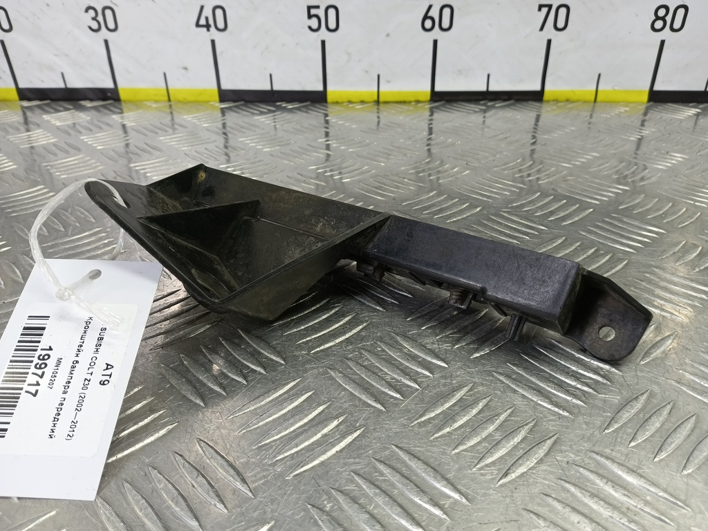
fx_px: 470
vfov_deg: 58.9
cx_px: 354
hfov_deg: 73.9
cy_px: 266
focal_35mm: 23
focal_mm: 4.11
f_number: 1.6
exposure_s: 1/50
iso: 128
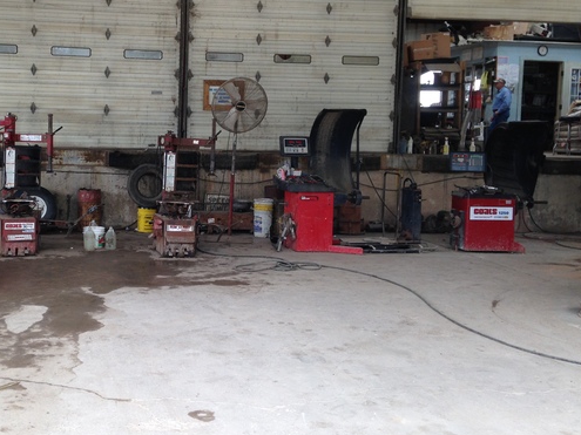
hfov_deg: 38.9
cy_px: 166
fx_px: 805
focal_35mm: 48
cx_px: 167
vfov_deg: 30.1
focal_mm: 4.12
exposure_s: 1/120
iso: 50
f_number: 2.4
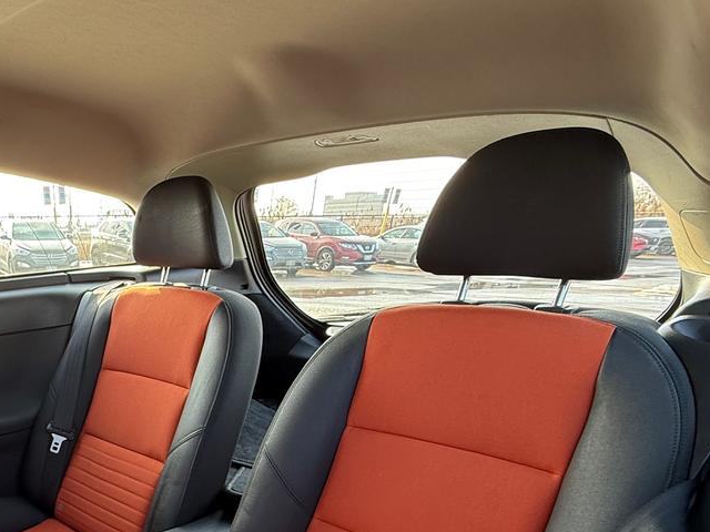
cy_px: 478
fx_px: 574
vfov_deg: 45.2
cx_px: 83
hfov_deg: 55.7
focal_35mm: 28
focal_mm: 2.22
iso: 125
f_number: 2.2
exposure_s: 1/99
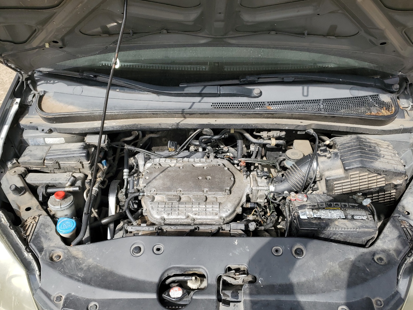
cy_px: 162
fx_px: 346
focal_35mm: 29
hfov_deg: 61.7
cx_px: 208
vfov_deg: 48.2
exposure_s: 1/1667
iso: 50
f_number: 1.5
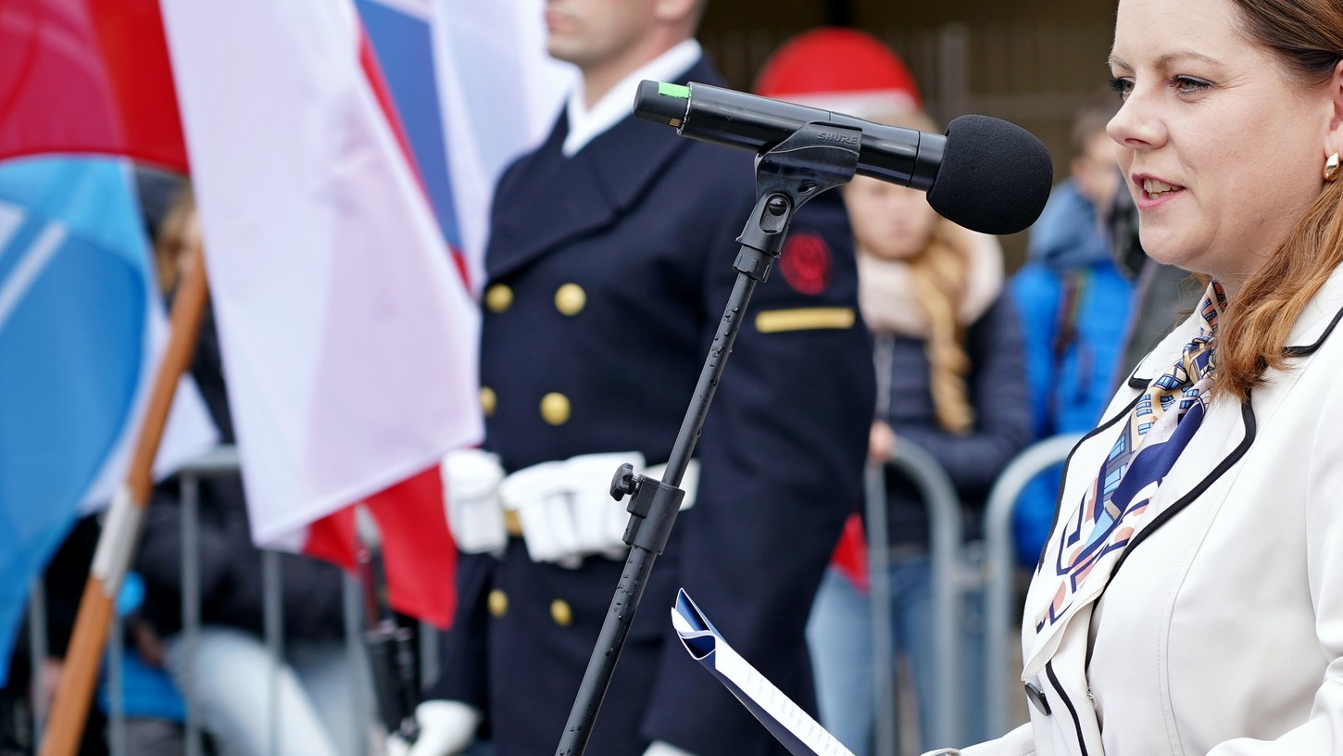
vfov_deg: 6.7
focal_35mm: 182
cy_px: 499
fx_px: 6482
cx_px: 1019
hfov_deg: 11.8
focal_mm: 105
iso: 160
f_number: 4.5
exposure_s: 1/200
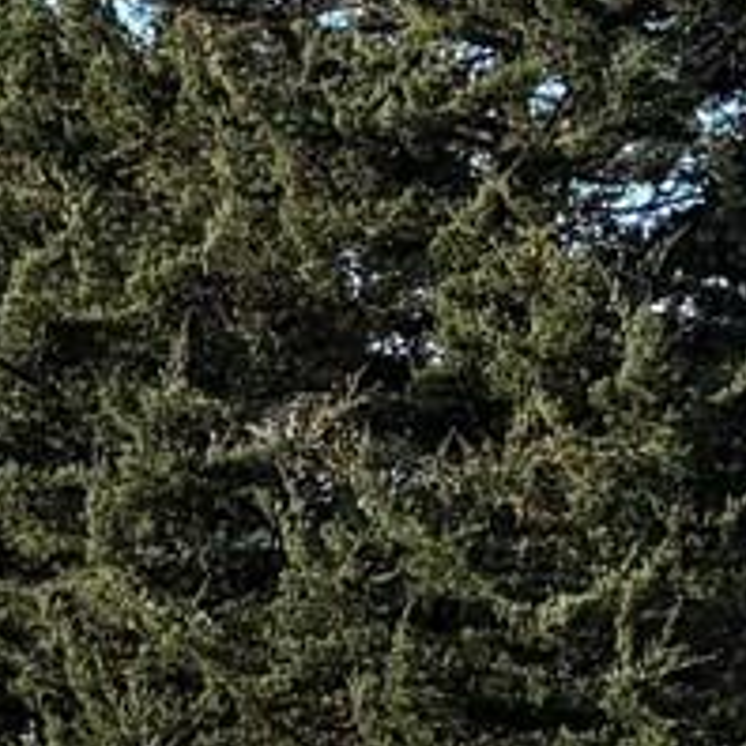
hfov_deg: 6.0
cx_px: -2441
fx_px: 5803
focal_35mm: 238
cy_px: 1055
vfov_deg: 7.3
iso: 50
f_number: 1.6
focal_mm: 5.96
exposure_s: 1/1263
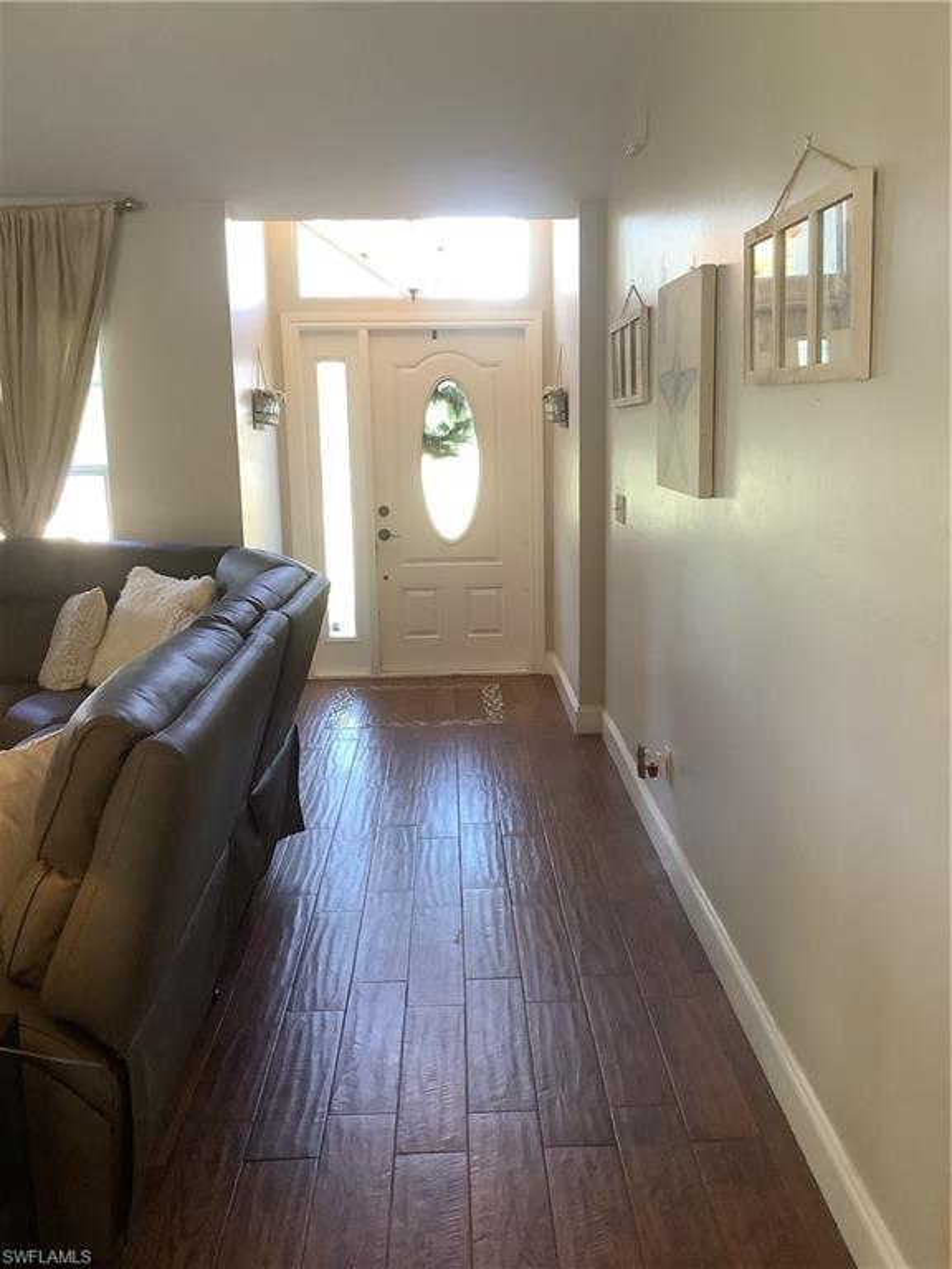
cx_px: 476
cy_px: 634
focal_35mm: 31
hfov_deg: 45.4
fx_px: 1137
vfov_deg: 58.4
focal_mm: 3.3
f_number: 2.4
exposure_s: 1/50
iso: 125
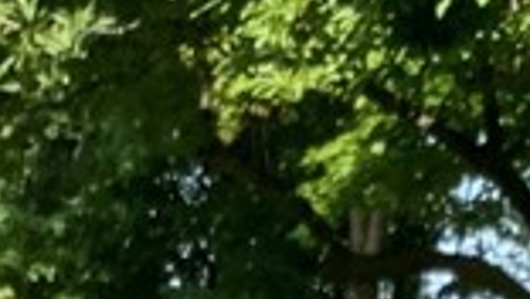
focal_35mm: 222
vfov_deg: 5.4
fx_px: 3122
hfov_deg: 9.7
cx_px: 217
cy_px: 605
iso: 25
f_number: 2.4
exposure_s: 1/132
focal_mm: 3.3
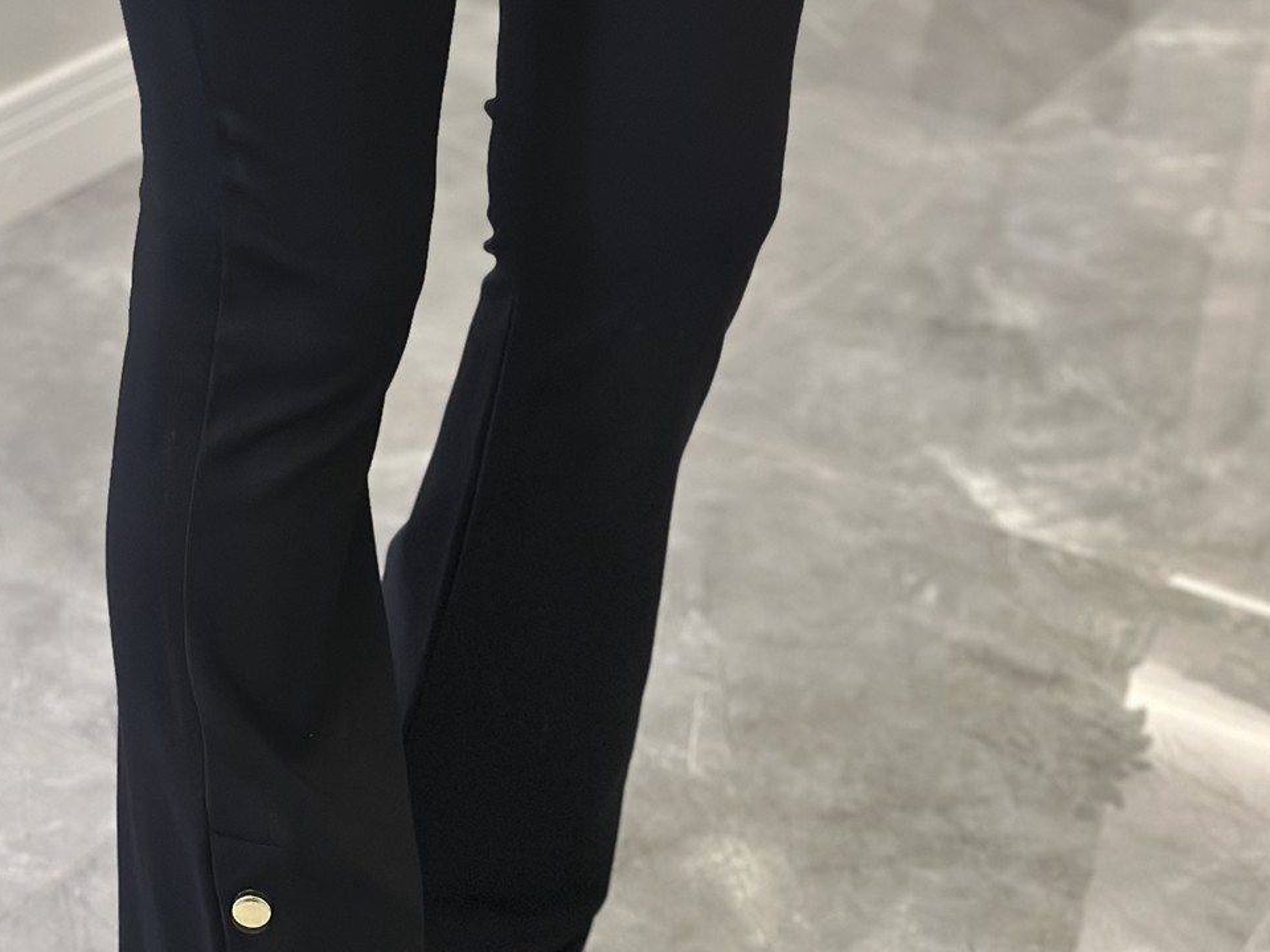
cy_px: 793
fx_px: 2935
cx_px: 501
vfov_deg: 18.2
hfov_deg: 24.4
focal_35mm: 80
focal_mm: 6.86
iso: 400
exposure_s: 1/53
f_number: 1.78
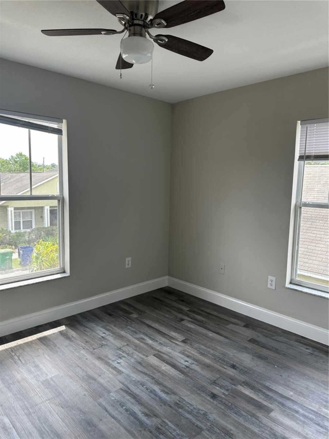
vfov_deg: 71.6
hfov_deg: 56.8
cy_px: 220
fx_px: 304
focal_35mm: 24
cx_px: 164
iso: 80
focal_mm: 6.86
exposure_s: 1/244
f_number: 1.78
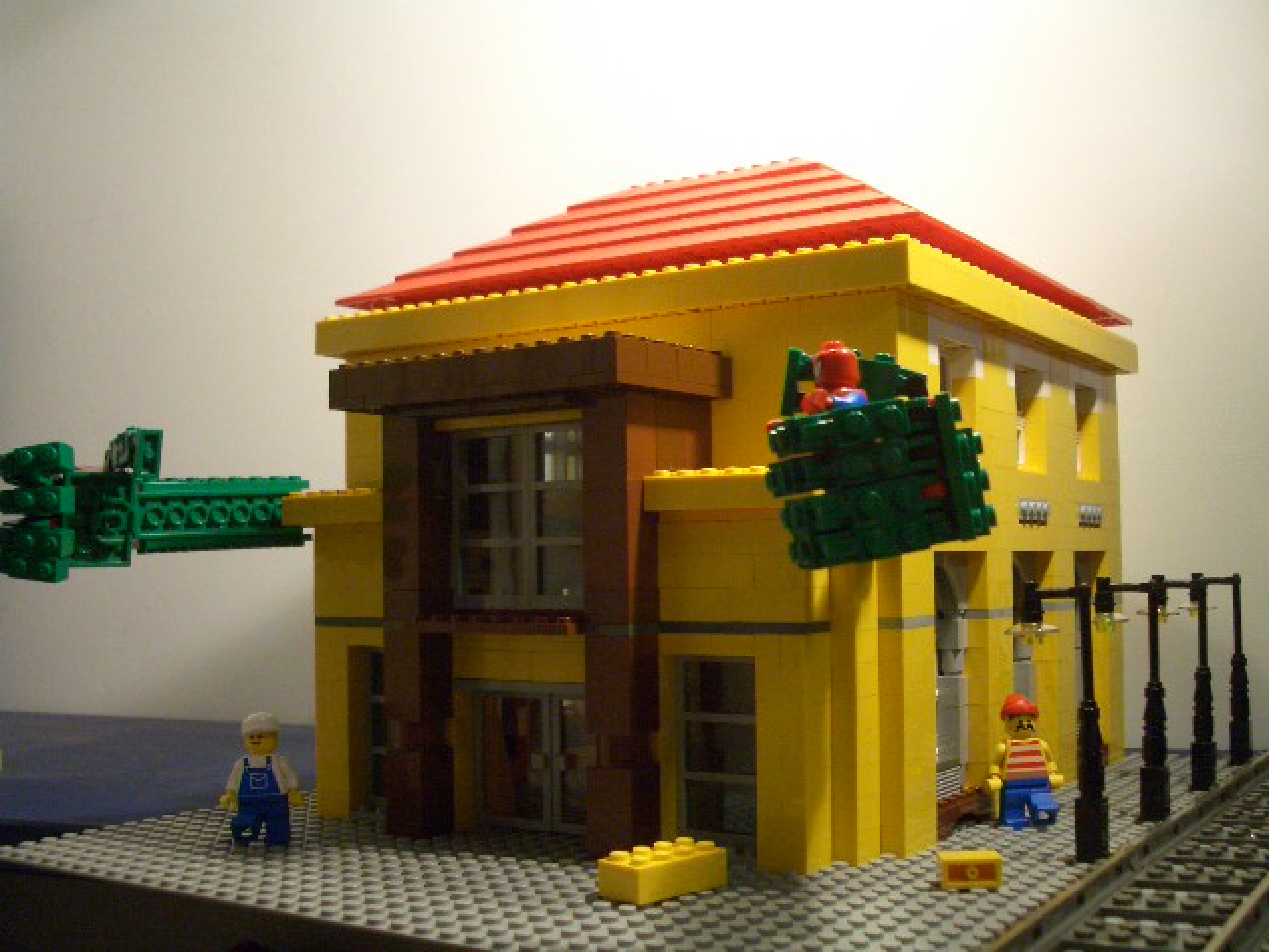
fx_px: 1503
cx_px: 634
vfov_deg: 35.1
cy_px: 476
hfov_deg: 45.8
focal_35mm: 41
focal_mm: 6.8
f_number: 2.8
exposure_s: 1/40
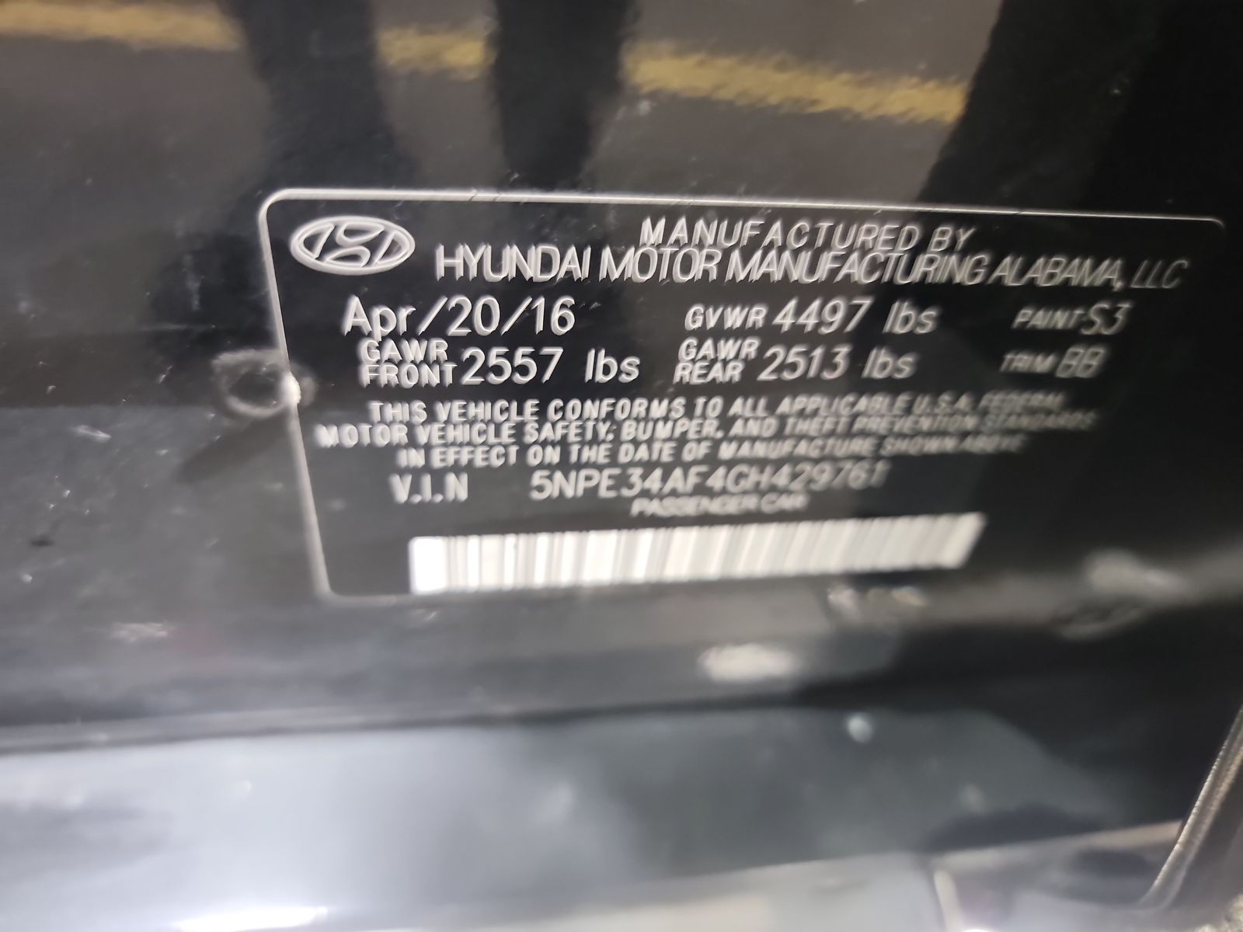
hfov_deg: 71.6
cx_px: 622
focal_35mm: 24
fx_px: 862
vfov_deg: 56.8
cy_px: 466
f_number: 1.8
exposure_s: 1/14
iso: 782
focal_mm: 6.7
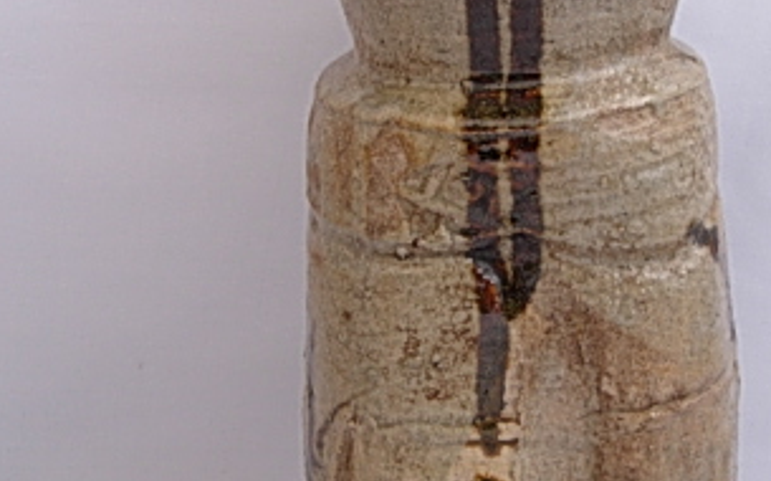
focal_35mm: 138
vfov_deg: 9.5
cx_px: 536
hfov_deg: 15.1
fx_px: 2897
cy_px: 263
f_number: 3.5
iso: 50
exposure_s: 1/11.6
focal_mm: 12.9
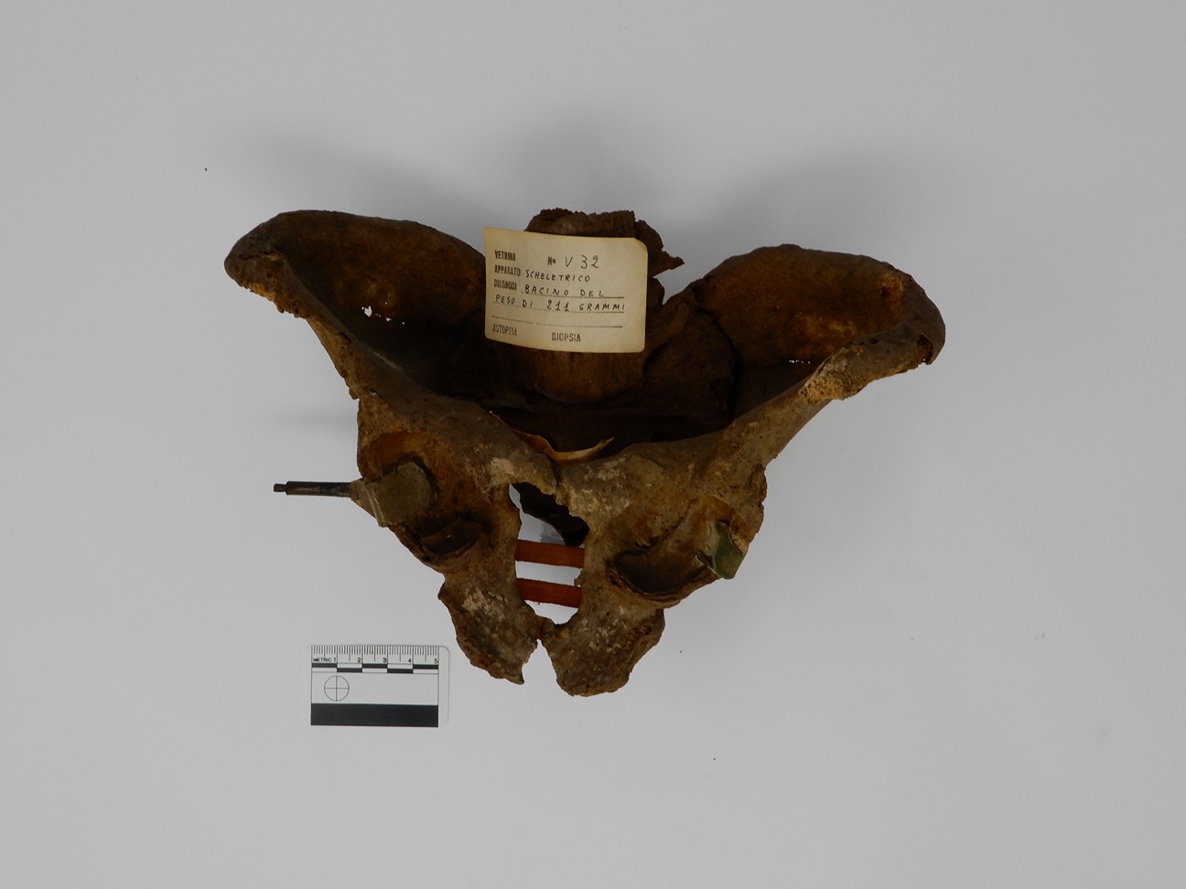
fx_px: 1542
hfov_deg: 42.1
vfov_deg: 32.2
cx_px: 593
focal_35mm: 45
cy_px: 444
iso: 80
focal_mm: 8
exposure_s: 1/40
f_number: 6.3
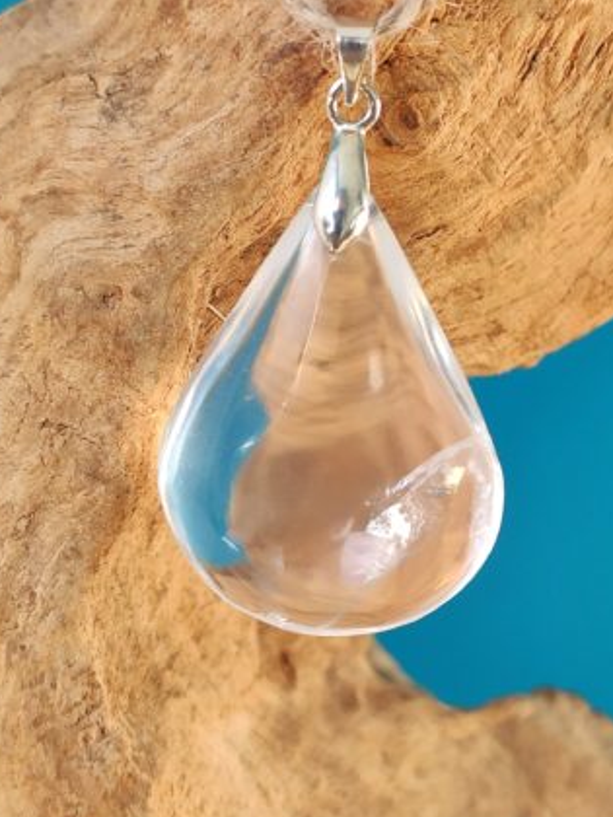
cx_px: 329
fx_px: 779
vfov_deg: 55.2
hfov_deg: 42.9
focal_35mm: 33
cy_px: 361
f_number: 1.75
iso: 112
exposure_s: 1/122
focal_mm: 4.77
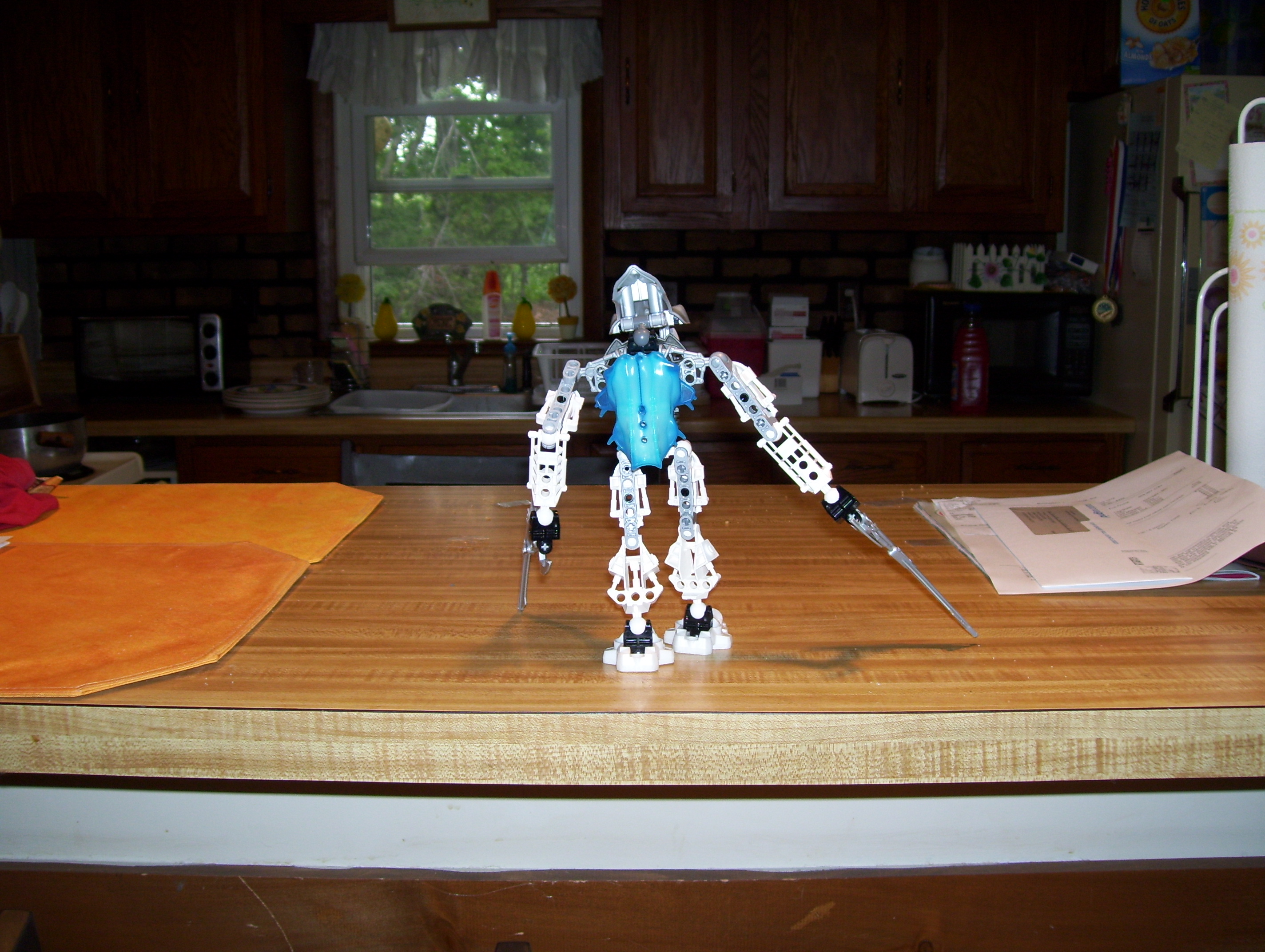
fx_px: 1317
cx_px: 632
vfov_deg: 39.7
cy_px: 476
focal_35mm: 36
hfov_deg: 51.3
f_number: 2.7
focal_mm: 6
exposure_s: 1/60
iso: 80
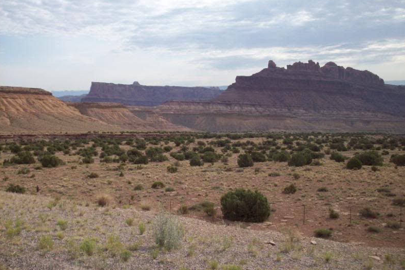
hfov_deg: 49.6
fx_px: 439
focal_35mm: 39
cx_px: 203
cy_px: 118
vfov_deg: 34.2
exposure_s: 1/387
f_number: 5.6
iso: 80
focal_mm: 6.2
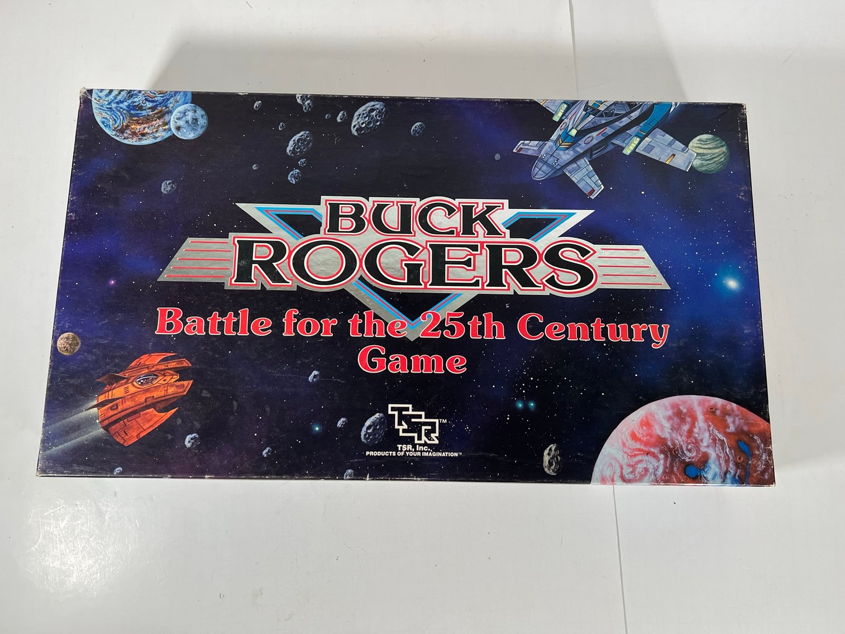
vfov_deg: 53.1
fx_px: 635
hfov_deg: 67.3
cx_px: 422
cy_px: 317
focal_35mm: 26
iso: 125
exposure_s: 1/120
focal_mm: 5.7
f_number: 1.5
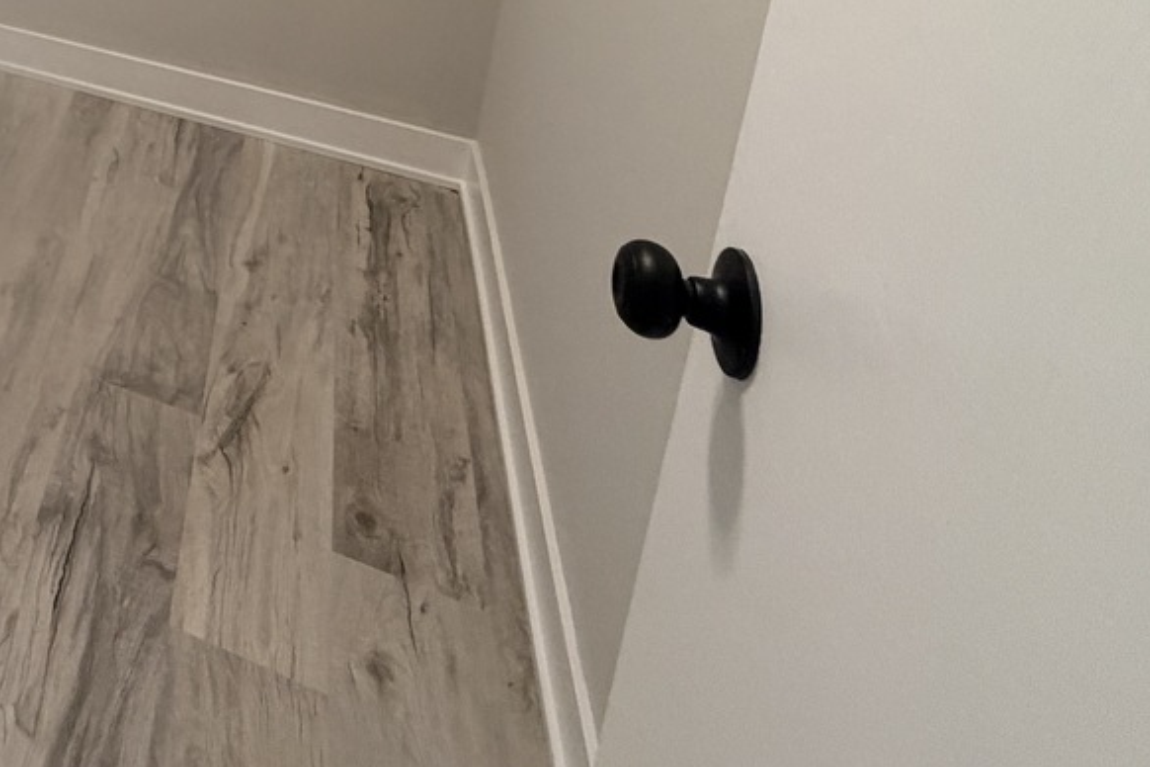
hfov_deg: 39.1
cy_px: -297
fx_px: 1150
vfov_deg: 28.3
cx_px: -223
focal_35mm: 36
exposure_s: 1/60
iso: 250
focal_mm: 2.22
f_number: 2.2
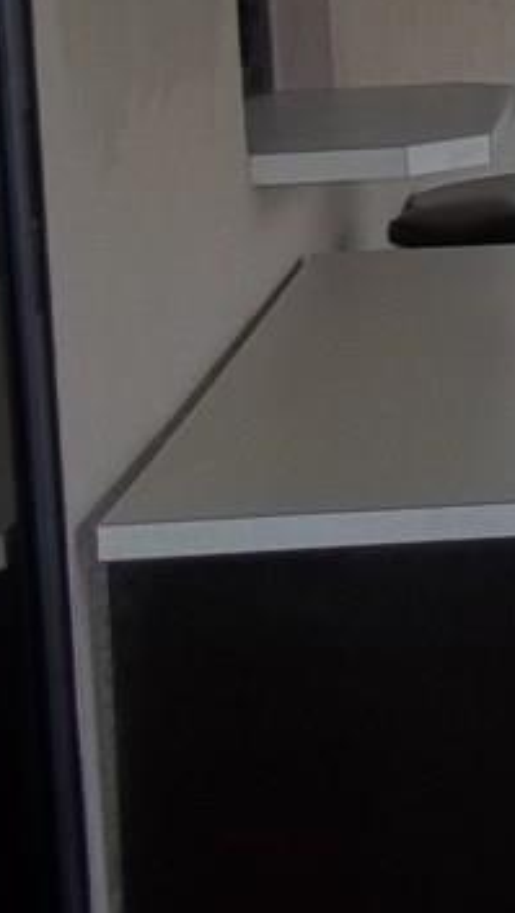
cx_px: 1209
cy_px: 67
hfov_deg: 10.5
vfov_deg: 20.6
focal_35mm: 101
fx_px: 2448
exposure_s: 1/200
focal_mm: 5.7
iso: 64
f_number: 2.9
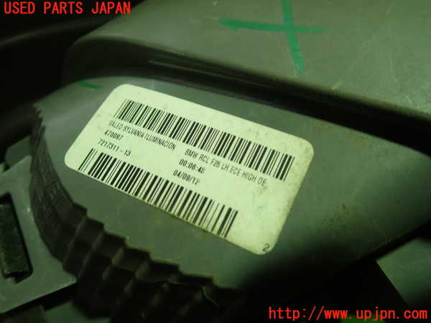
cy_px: 162
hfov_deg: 60.0
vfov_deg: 46.8
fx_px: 374
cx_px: 216
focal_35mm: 30
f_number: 2.3
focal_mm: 5.4
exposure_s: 1/50
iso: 200
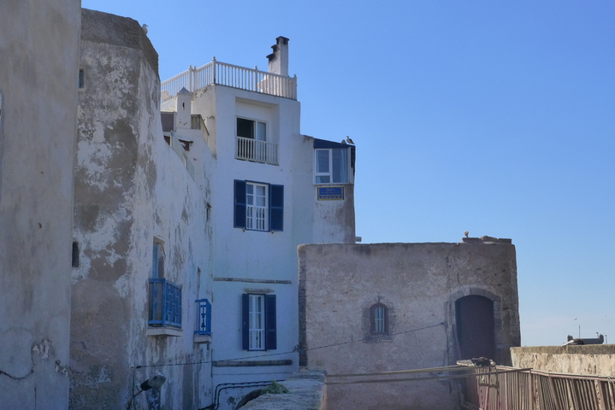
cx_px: 308
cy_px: 205
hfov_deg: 39.6
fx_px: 854
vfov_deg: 27.0
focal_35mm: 50
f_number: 4
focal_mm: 9.8
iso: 400
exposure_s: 1/2000
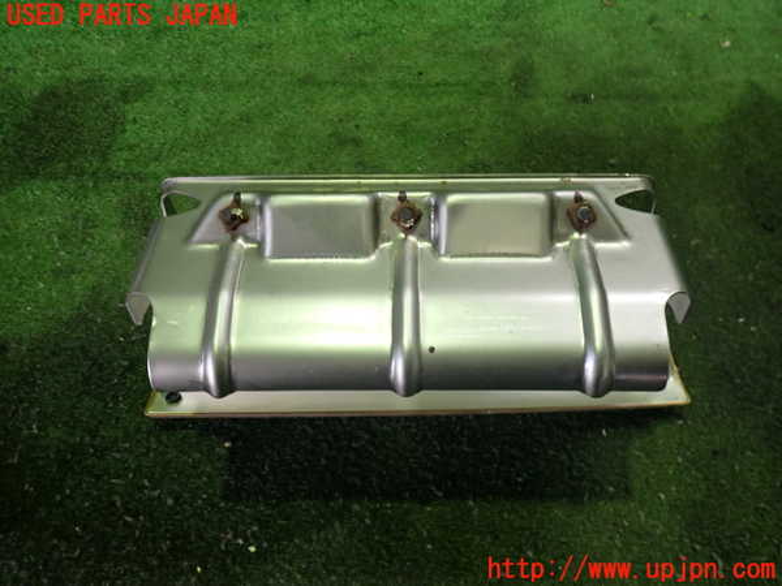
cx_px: 391
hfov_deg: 60.0
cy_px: 293
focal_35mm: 30
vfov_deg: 46.8
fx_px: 678
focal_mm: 5.4
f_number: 2.3
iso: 320
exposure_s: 1/30
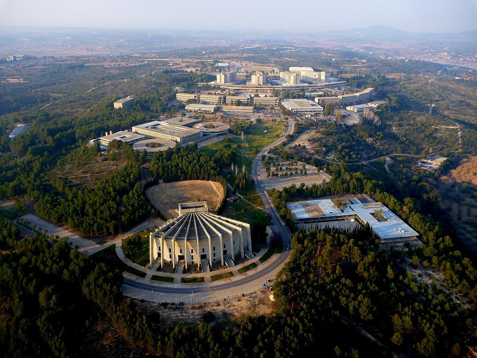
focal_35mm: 28
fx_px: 386
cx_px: 238
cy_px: 179
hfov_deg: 63.4
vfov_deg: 49.7
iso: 80
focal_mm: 4.9
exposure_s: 1/200
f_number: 3.3
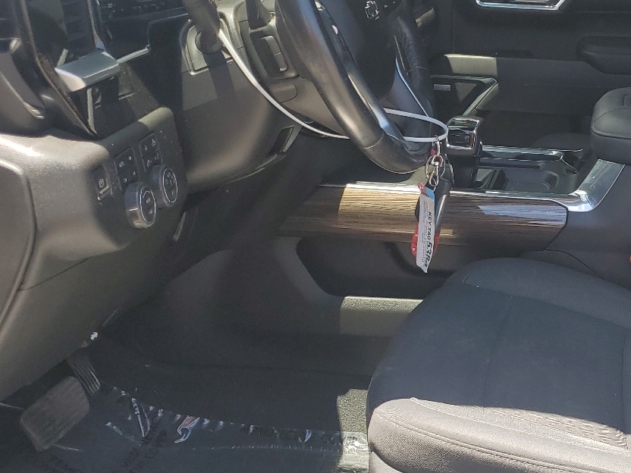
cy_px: 236
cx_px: 539
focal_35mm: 50
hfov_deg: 36.4
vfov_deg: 29.1
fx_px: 911
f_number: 1.5
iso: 50
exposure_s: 1/625
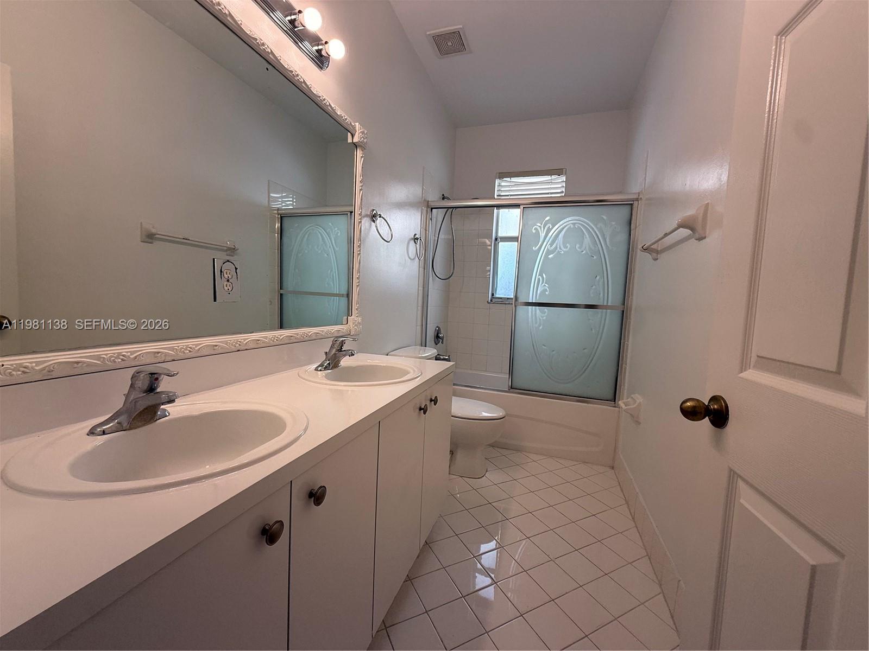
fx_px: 351
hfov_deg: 102.1
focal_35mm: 14
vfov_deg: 85.7
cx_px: 434
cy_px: 326
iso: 64
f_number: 2.2
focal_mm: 2.22
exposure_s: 1/184
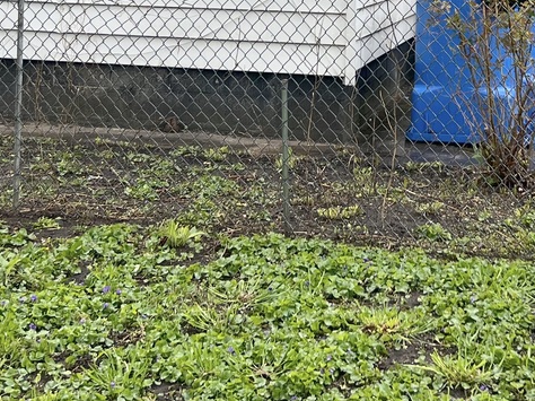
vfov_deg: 17.5
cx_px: 391
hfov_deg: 24.5
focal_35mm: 79
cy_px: -114
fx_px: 1220
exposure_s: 1/539
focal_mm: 5.7
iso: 50
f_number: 1.5
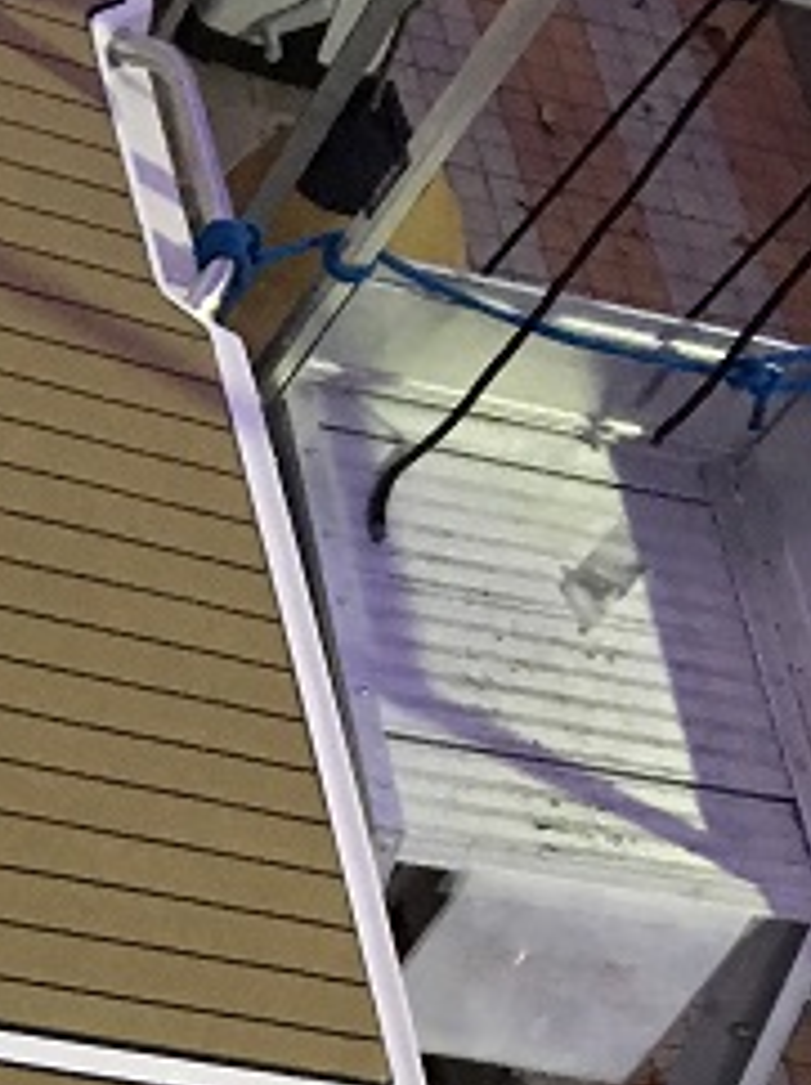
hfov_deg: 14.5
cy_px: 1448
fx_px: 3004
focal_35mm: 96
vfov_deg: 18.8
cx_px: -345
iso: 250
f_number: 2.2
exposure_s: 1/33
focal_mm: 4.15
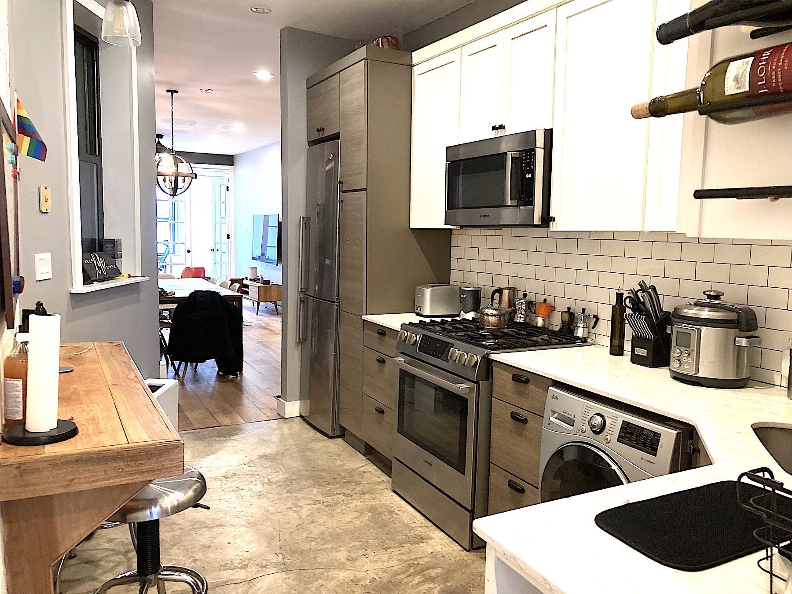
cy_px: 297
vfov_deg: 49.7
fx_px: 641
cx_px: 396
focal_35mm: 28
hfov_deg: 63.4
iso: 250
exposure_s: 1/60
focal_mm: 3.99
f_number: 1.8
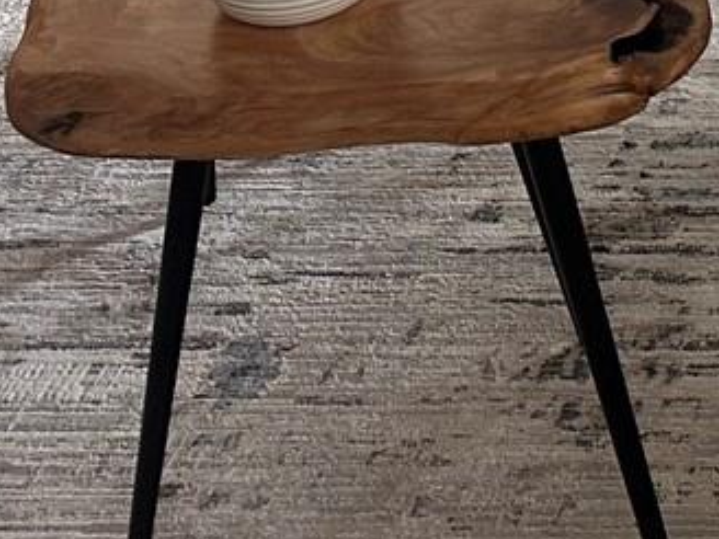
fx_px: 2430
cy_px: -727
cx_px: 1285
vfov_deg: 10.9
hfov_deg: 14.8
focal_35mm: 117
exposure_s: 1/60
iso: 125
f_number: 1.78
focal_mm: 6.86
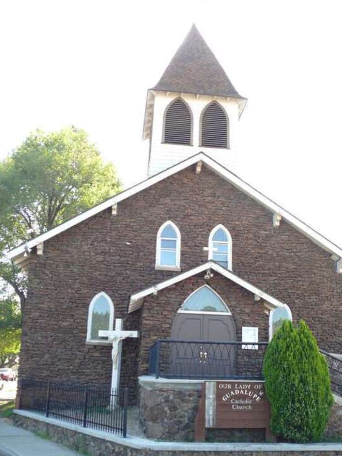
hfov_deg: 37.7
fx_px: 500
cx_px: 181
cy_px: 228
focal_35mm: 38
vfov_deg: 49.0
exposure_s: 1/100
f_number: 3.2
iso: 100
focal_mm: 7.4
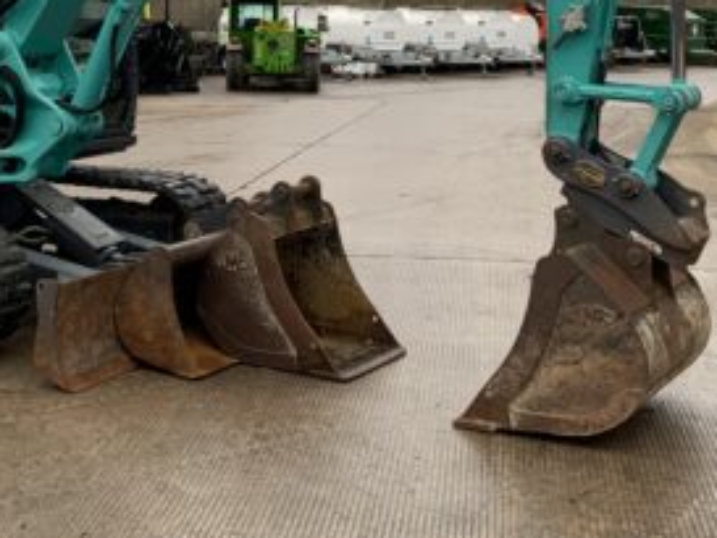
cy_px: -10
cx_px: 310
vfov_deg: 20.9
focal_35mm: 68
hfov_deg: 28.5
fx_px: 1409
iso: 20
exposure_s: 1/122
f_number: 1.8
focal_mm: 3
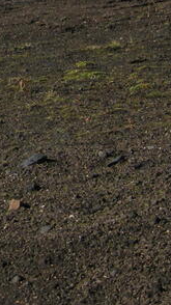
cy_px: -43
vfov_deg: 7.6
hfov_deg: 4.2
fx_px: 2269
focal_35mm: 281
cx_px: -302
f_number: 6.1
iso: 100
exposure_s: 1/304
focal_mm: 15.7
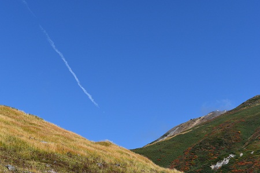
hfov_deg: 24.6
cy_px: 86
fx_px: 596
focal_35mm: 82
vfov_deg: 16.6
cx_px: 130
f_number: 11
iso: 200
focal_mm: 55
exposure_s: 1/500
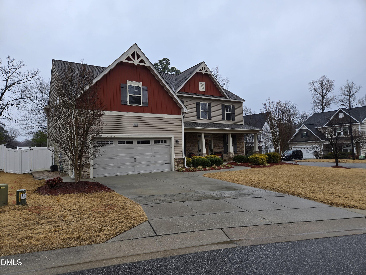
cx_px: 183
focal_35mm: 23
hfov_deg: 73.9
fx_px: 243
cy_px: 138
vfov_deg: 58.9
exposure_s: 1/481
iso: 25
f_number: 1.8
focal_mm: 5.4
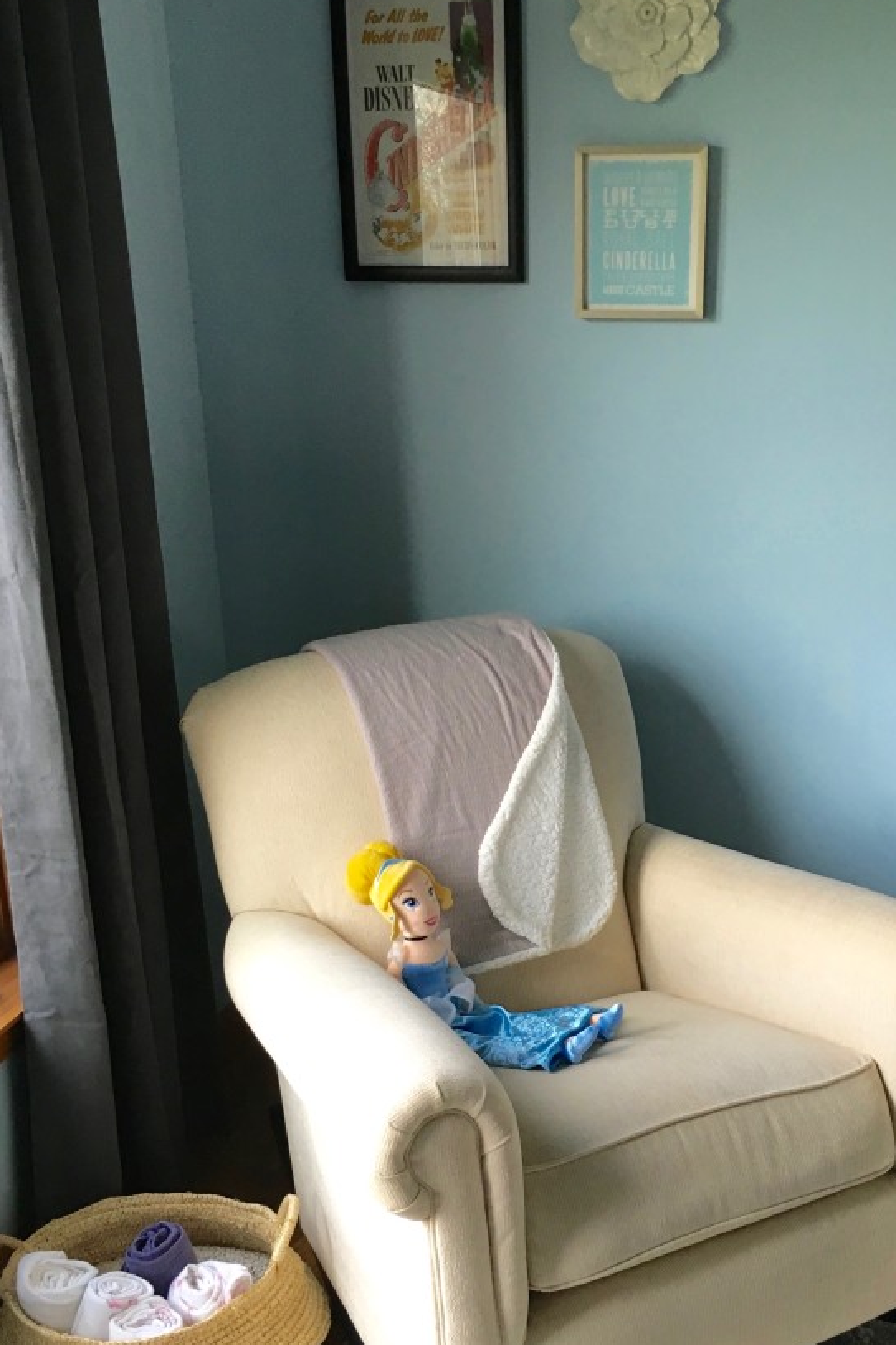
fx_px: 1419
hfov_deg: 34.8
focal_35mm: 38
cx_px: 580
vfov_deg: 50.6
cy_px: 743
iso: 32
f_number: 2.2
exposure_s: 1/30
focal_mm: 4.15
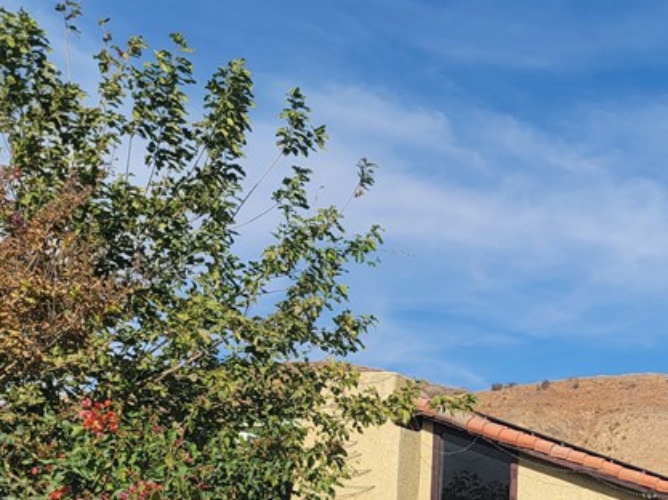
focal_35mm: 59
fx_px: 1138
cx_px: 732
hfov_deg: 29.5
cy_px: 506
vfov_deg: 23.7
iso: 16
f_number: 1.8
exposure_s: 1/1235
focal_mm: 6.7
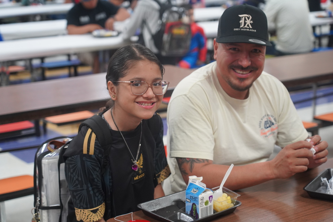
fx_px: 694
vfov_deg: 18.2
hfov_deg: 27.0
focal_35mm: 75
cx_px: 166
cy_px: 111
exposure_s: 1/160
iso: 4000
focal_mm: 75
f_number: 4
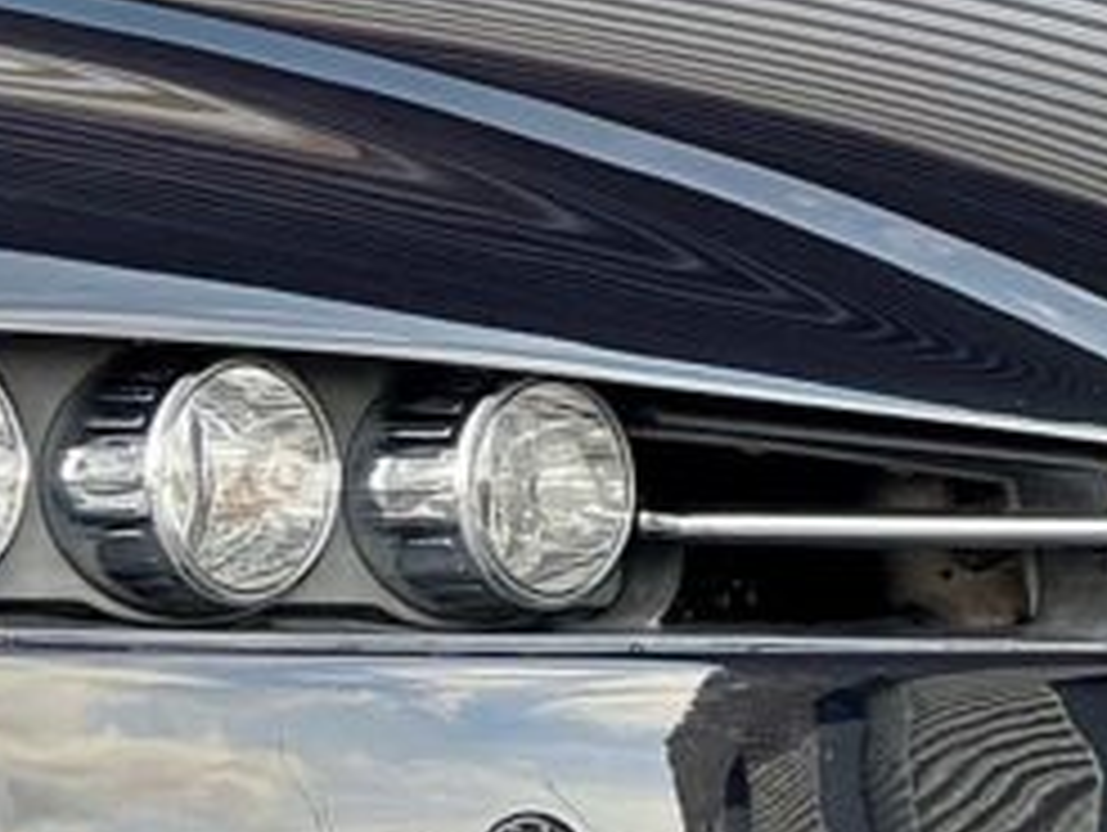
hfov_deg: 7.8
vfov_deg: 6.0
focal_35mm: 250
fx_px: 8003
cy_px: 562
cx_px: -562
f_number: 2.8
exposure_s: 1/121
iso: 80
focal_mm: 9
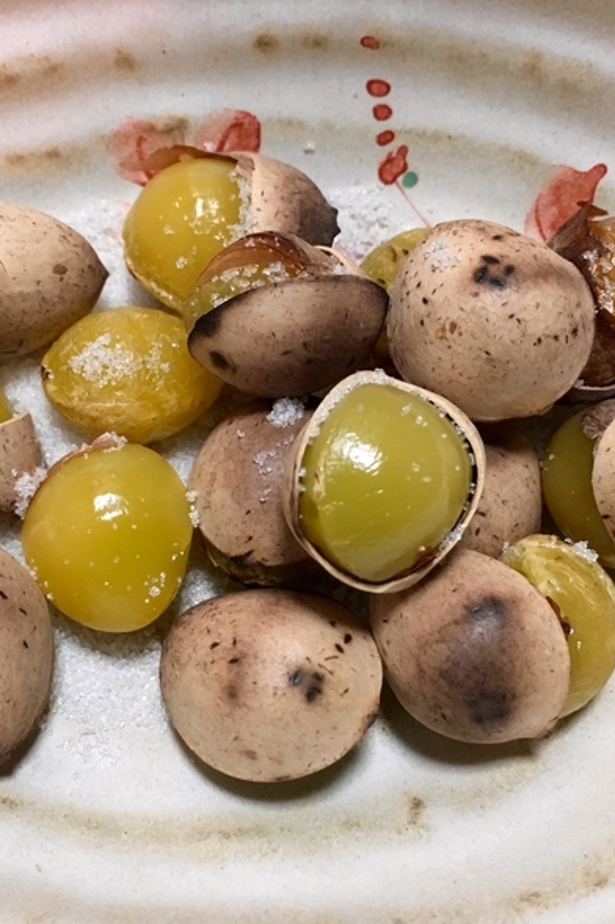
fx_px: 1052
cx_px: 267
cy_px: 463
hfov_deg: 32.6
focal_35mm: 41
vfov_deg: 47.4
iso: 125
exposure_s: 1/30
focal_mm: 4.15
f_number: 2.2
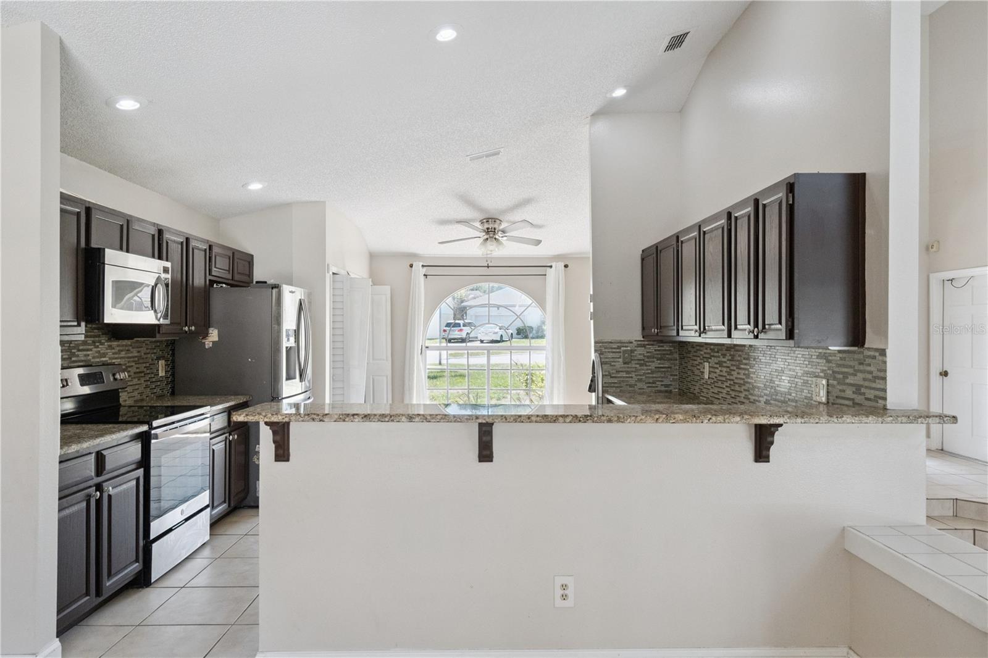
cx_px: 494
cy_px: 329
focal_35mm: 23
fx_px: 631
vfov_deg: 55.1
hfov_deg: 76.1
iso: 4000
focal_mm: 23
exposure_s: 1/320
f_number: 10
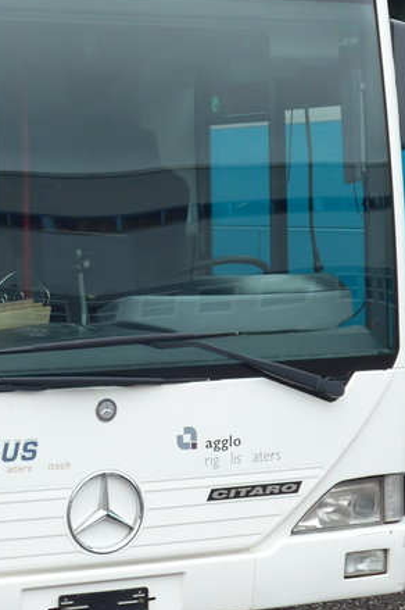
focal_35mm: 111
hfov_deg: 12.3
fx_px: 1876
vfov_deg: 18.4
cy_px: 228
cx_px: 83
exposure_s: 1/500
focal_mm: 8
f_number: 2.8
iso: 80
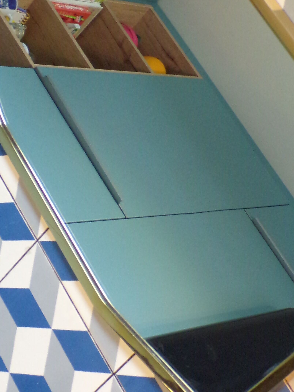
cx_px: 184
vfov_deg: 21.6
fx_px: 1019
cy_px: 98
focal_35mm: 90
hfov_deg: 16.4
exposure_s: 1/14
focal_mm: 7.6
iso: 400
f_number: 3.4
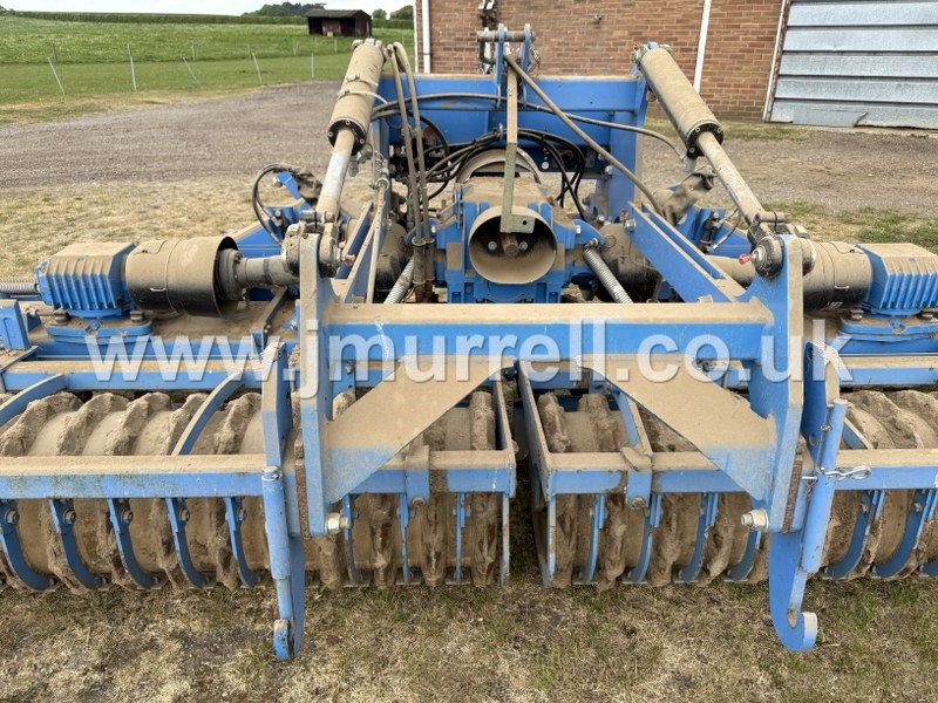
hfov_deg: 71.6
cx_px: 469
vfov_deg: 56.8
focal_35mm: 24
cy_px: 352
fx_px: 650
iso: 80
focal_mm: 6.76
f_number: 1.78
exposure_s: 1/1122
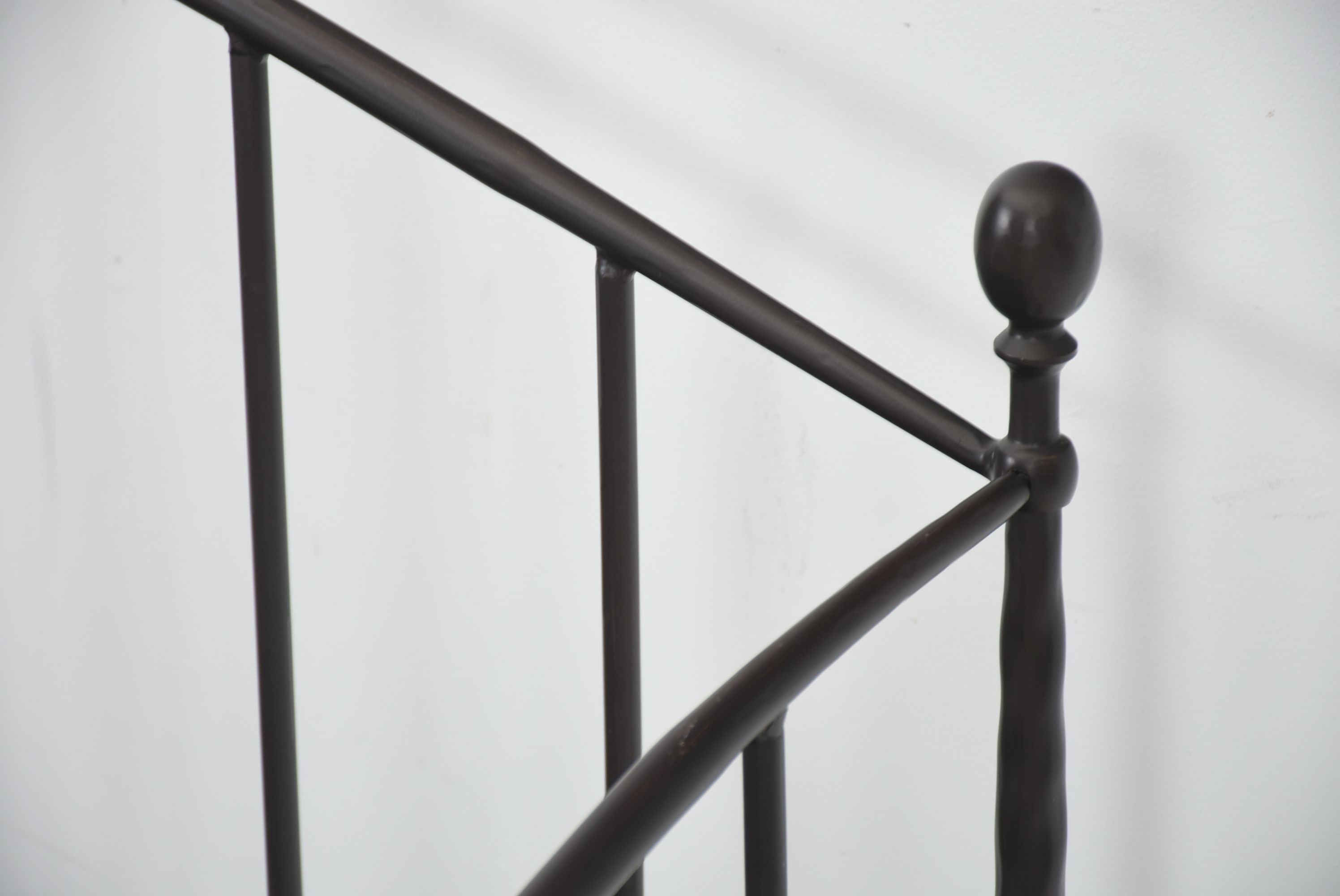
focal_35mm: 158
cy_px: 448
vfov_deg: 8.7
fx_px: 5867
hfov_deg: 13.0
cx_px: 670
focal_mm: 105
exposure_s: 1/100
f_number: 7.1
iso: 160
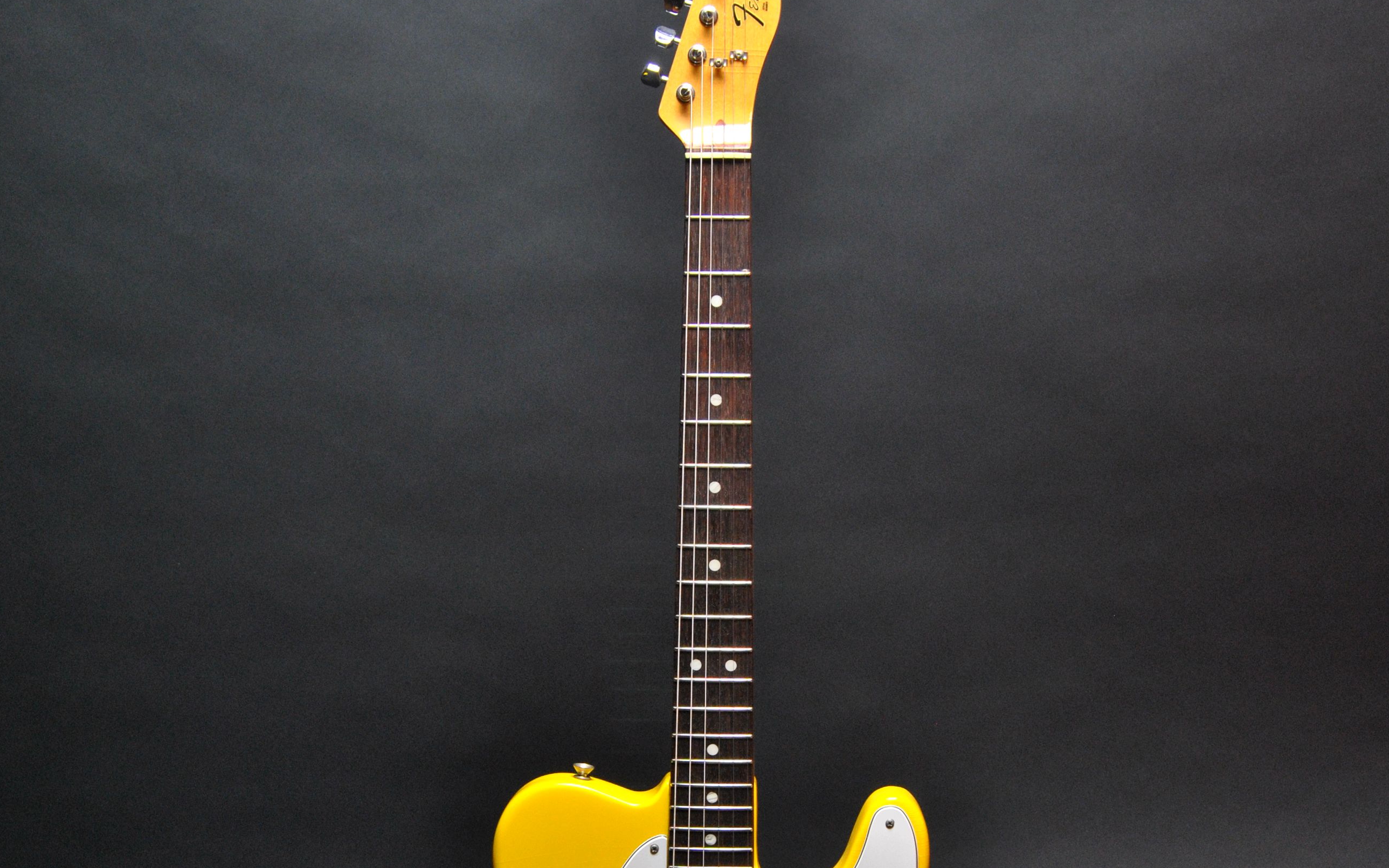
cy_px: 667
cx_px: 696
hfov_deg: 29.8
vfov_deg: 18.7
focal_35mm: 69
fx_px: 2612
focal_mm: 30
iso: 400
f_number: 6.3
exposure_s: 1/5
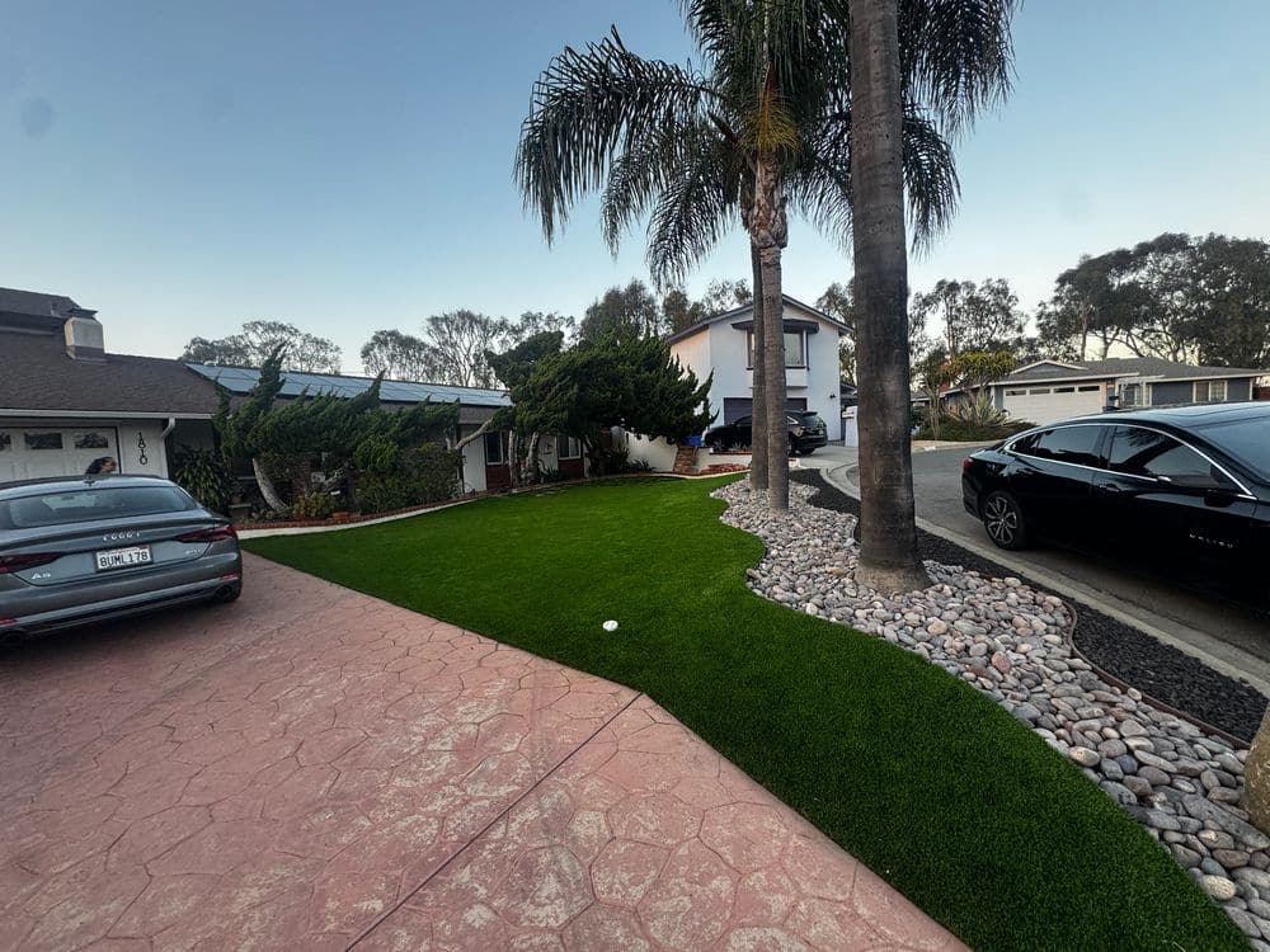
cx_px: 635
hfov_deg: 102.1
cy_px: 476
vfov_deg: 85.7
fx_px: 514
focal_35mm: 14
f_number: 2.2
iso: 64
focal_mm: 2.22
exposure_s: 1/99
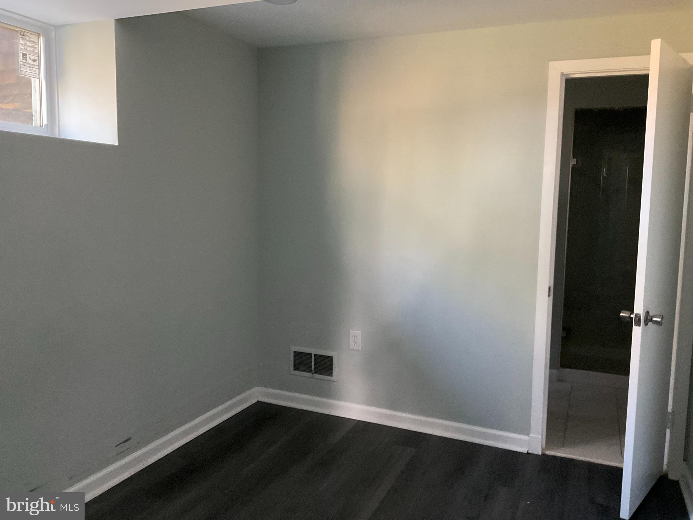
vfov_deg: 48.2
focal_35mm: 29
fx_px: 581
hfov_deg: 61.7
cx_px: 346
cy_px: 260
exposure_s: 1/30
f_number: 1.8
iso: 400
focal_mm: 3
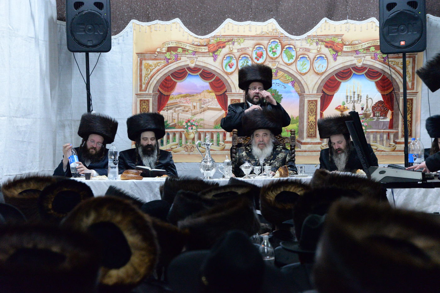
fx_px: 1222
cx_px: 220
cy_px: 146
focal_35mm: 100
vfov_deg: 13.7
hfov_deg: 20.4
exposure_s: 1/160
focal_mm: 100
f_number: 6.3
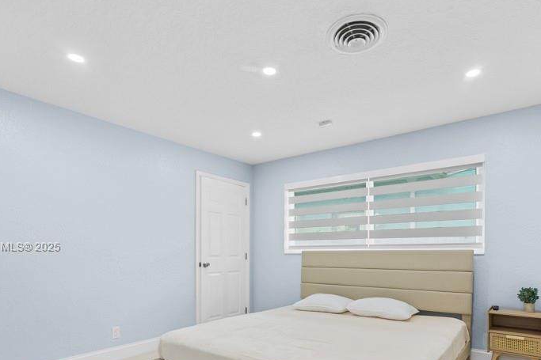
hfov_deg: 80.9
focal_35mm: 21
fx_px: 315
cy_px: 247
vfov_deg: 57.8
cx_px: 300
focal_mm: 14
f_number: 8
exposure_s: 1/15
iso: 500
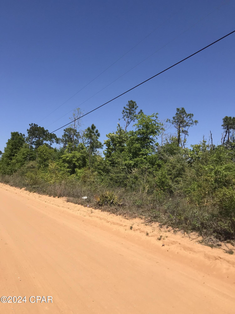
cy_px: 157
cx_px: 118
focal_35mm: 28
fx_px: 253
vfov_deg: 63.4
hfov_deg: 49.7
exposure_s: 1/2907
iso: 20
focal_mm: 3.99
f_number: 1.8
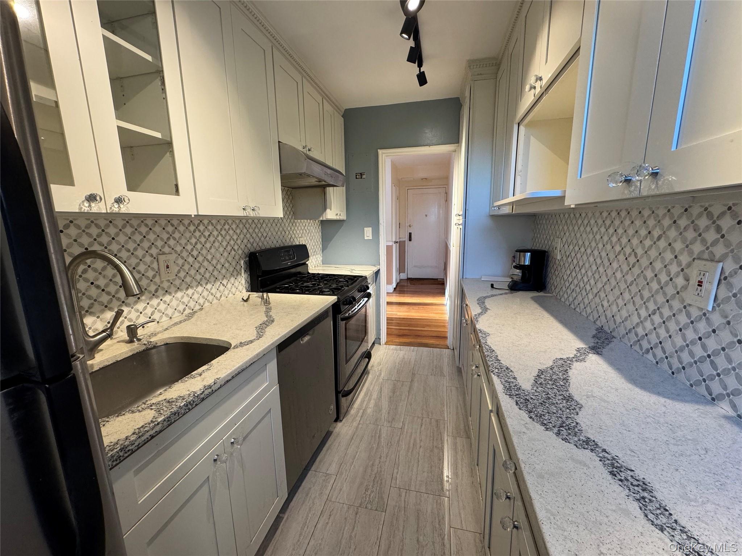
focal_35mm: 14
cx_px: 371
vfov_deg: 85.7
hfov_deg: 102.1
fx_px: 300
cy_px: 278
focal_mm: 2.22
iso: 250
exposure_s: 1/120
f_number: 2.2
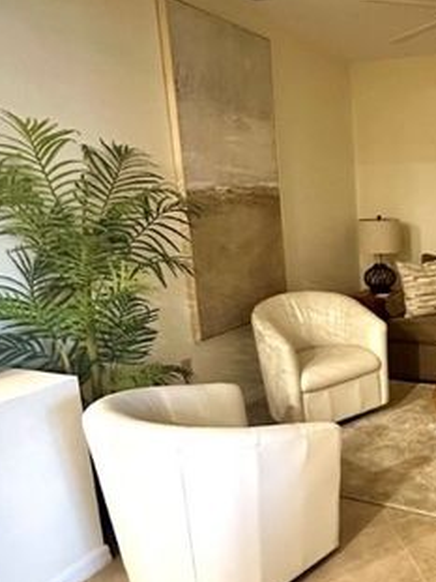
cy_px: 289
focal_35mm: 30
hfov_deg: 40.8
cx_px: 438
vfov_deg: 60.0
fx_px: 504
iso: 1000
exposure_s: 1/40
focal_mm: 2.22
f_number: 2.2
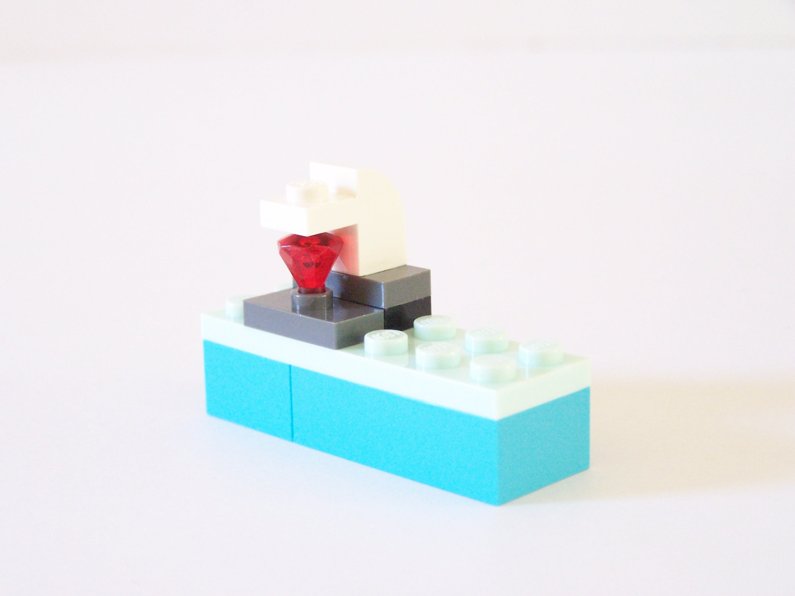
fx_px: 1722
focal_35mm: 75
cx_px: 398
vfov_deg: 19.6
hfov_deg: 26.0
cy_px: 298
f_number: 3.2
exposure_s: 1/30
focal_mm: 12.4
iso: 400
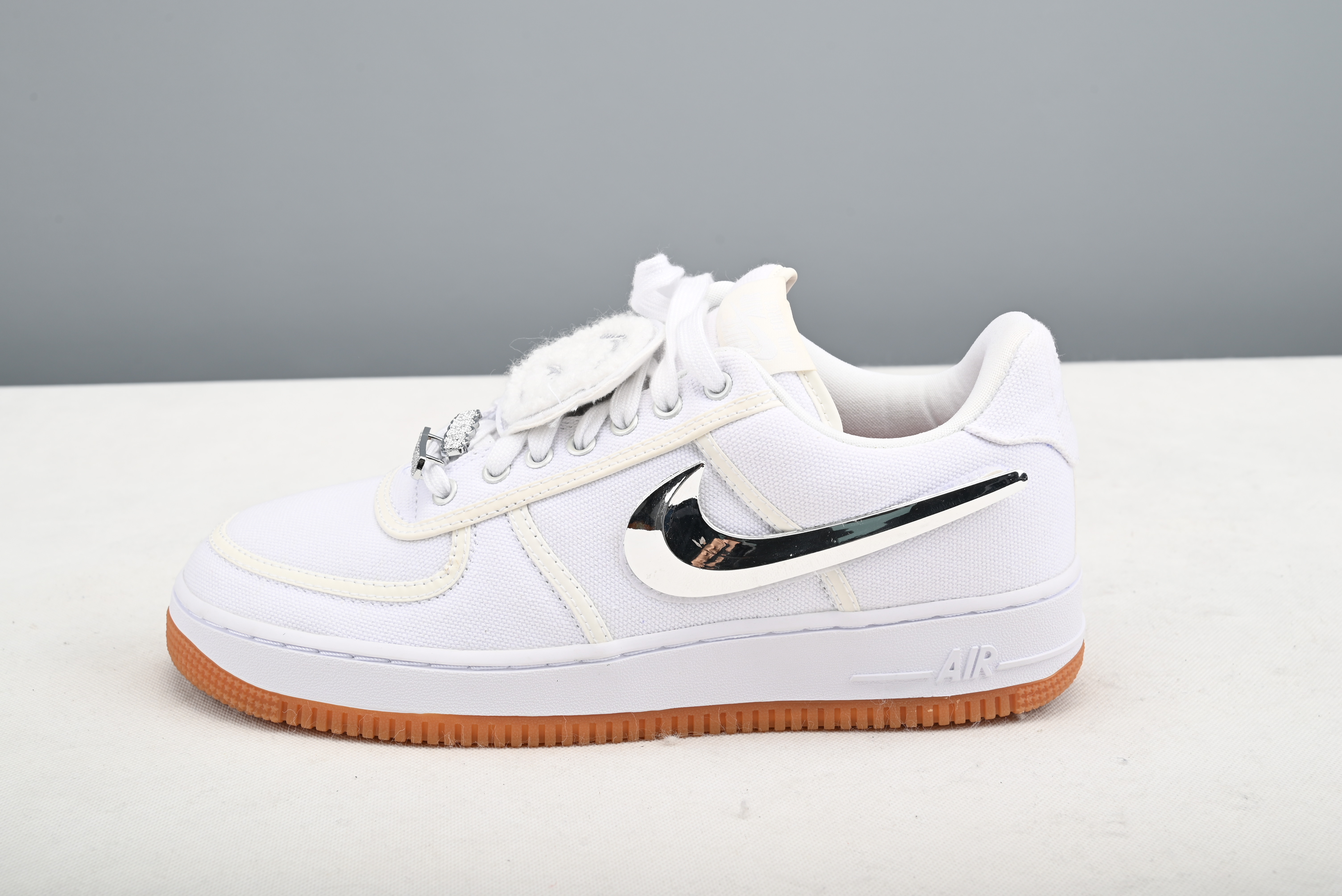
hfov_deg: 41.9
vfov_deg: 28.7
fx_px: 1753
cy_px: 448
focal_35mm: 47
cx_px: 671
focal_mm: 47
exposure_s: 1/200
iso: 100
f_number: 11
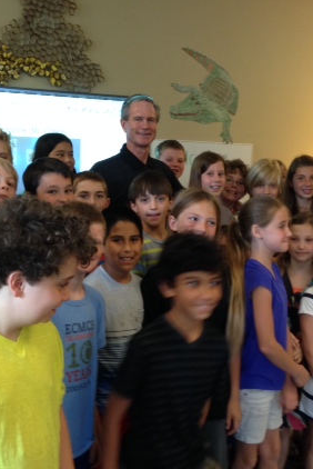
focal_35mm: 52
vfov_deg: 38.2
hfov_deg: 26.0
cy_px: 238
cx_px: 171
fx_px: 677
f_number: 2.4
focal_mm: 4.12
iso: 125
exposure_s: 1/20
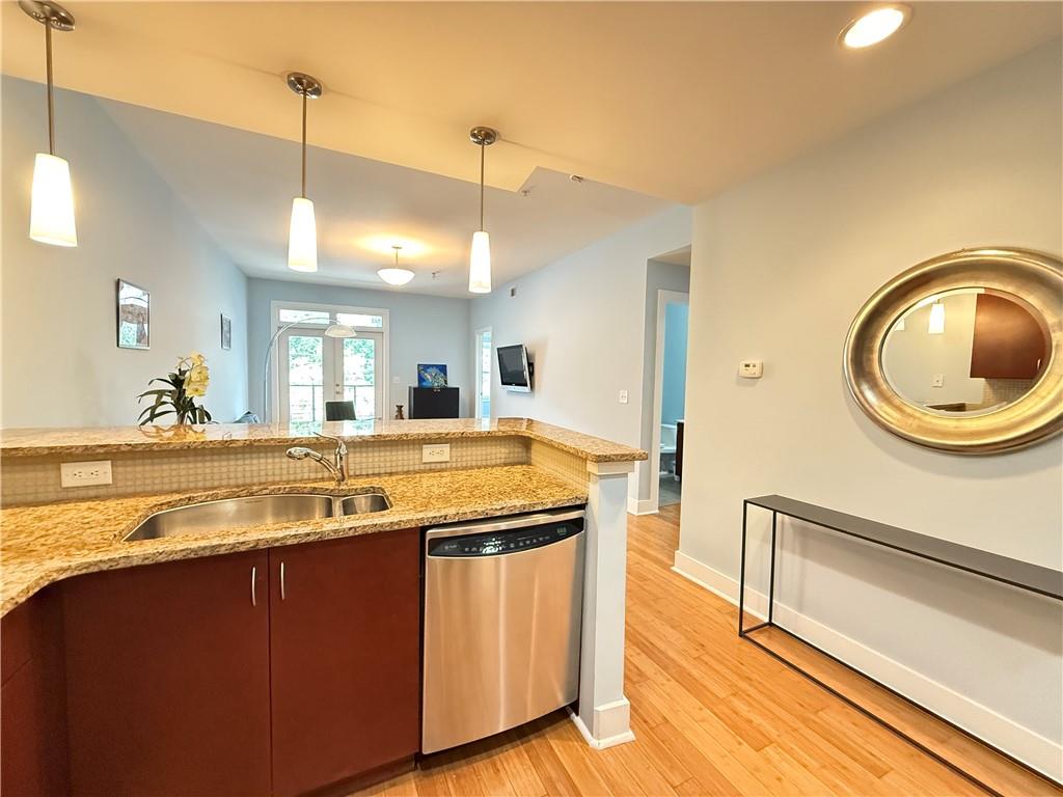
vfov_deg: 85.7
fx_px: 430
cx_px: 532
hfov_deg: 102.1
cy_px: 398
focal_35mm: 14
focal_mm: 2.22
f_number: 2.2
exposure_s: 1/40
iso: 1000
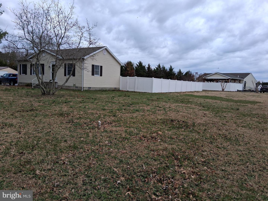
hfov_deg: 67.3
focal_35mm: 26
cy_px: 100
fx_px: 201
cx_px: 134
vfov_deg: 53.1
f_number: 1.8
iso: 25
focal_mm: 3.98
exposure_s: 1/271
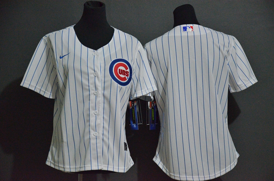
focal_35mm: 99
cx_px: 137
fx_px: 752
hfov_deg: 20.7
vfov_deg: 13.8
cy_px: 90
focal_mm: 66
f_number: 5
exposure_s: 1/60
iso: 4000
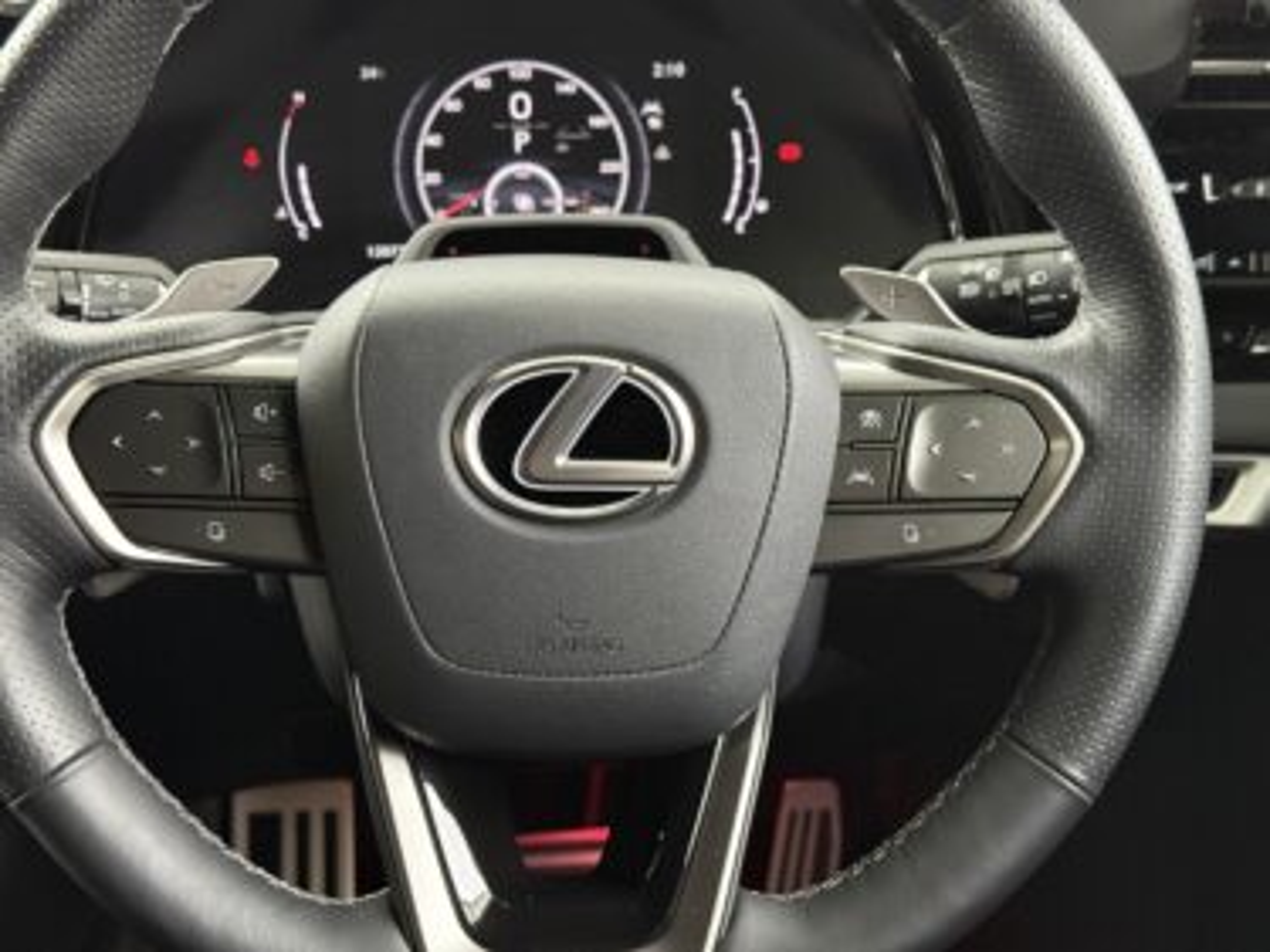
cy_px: 476
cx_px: 635
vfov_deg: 30.2
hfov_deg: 39.7
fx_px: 1760
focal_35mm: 48
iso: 250
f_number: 1.78
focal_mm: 6.76
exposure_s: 1/40
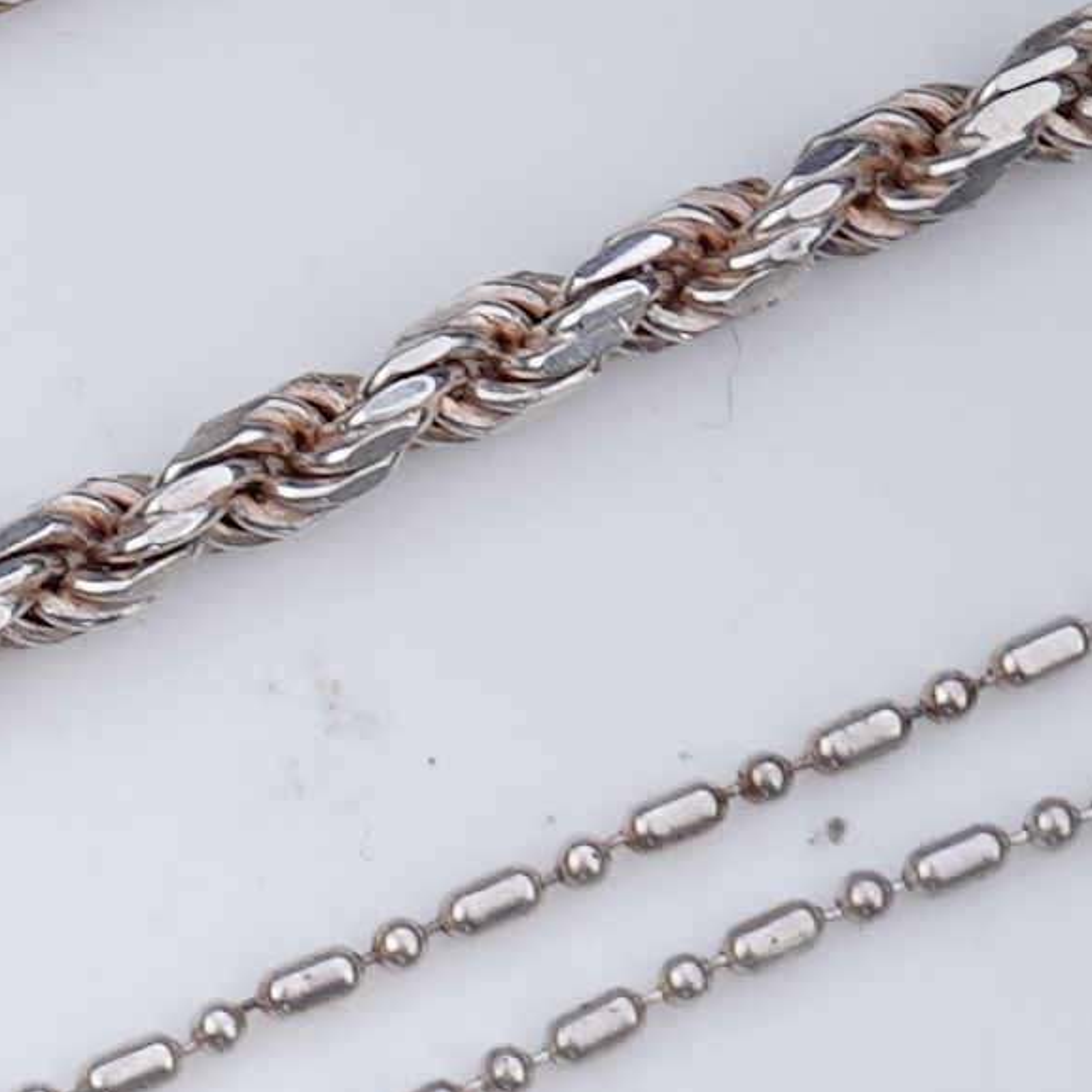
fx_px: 9315
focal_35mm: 261
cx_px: -1109
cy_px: 1754
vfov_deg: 6.6
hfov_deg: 6.5
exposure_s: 1/60
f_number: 4.5
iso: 100
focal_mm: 30
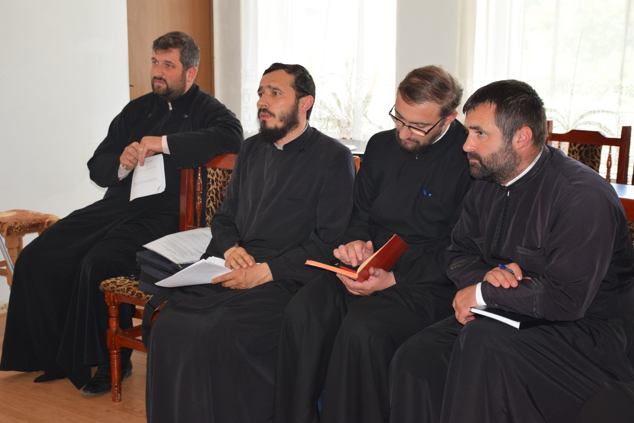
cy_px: 211
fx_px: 1074
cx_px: 313
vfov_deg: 22.3
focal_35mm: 61
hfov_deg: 32.9
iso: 800
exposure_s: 1/100
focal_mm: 40
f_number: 5
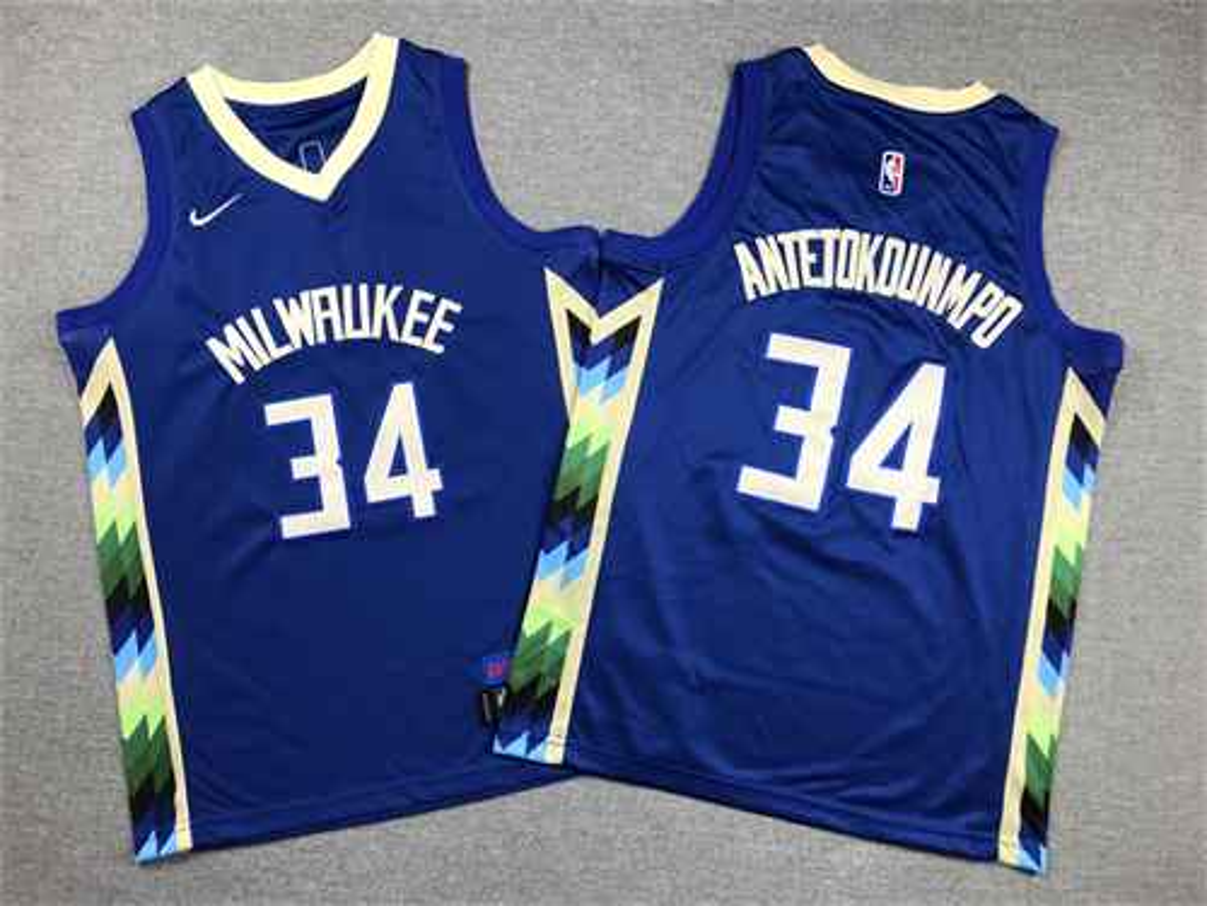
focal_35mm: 28
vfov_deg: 49.7
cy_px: 453
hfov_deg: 63.4
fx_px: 976
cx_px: 604
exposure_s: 1/100
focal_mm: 3.99
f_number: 1.8
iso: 40
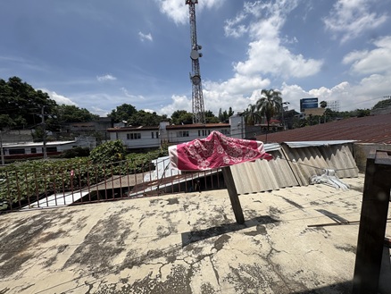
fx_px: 158
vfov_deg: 85.7
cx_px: 196
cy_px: 147
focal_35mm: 14
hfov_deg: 102.0
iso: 50
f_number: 2.2
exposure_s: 1/2415
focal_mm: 2.22
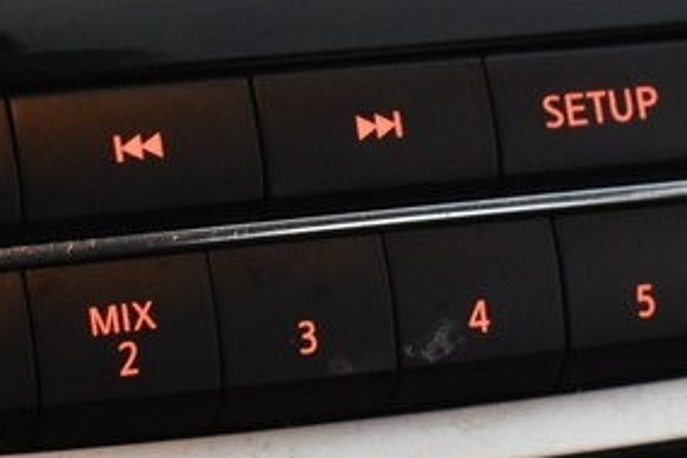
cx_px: 106
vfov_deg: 5.7
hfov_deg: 8.6
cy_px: 465
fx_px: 4561
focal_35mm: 239
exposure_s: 1/20
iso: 1250
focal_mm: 28
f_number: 5
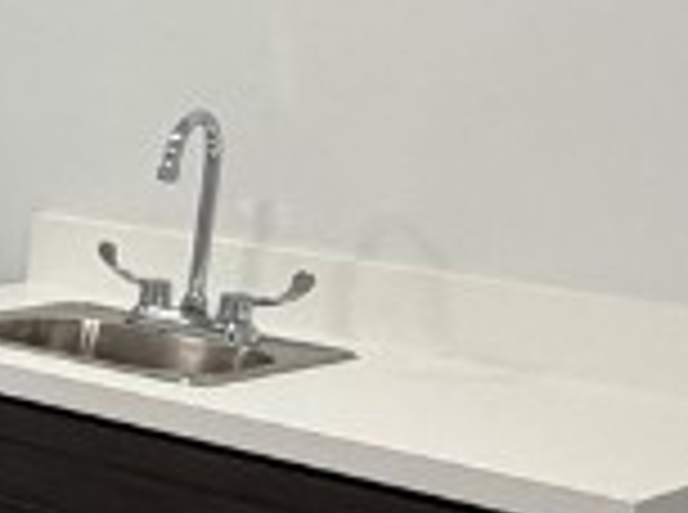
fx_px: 1864
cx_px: -904
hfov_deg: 14.6
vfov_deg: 15.7
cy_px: 266
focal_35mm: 94
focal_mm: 2.22
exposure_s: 1/120
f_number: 2.2
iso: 200
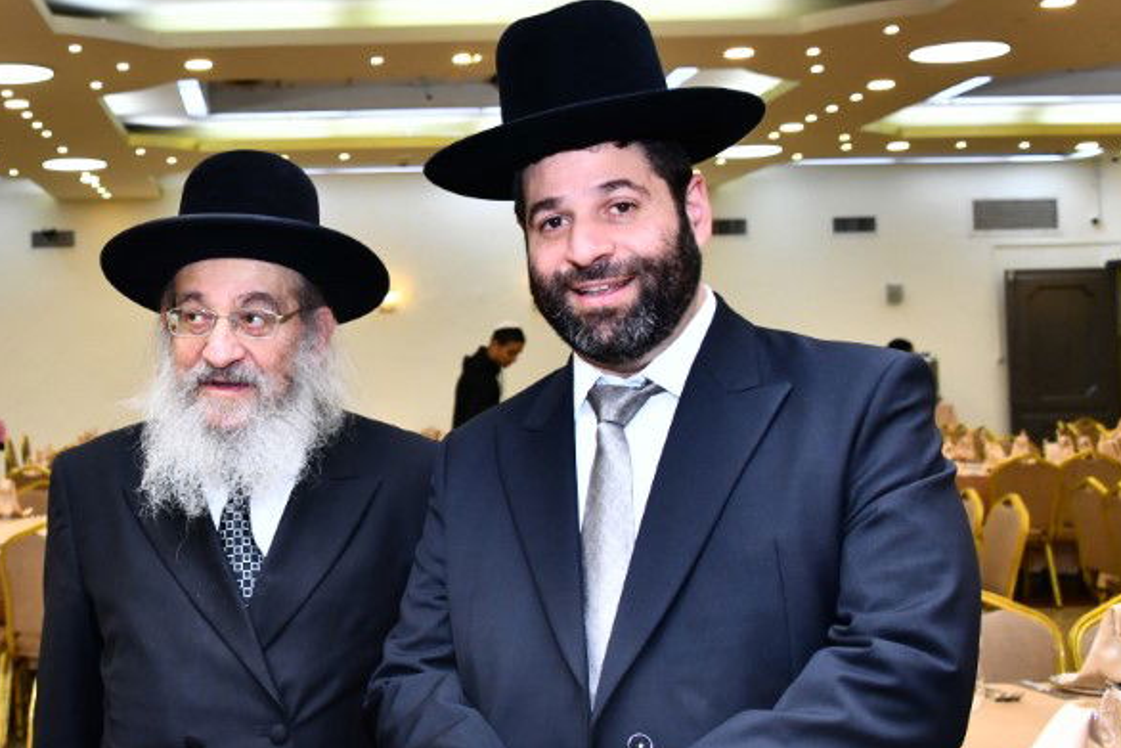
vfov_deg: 24.6
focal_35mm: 55
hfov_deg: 34.8
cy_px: 306
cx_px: 176
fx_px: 1713
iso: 1000
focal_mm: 28
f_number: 5.6
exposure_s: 1/160
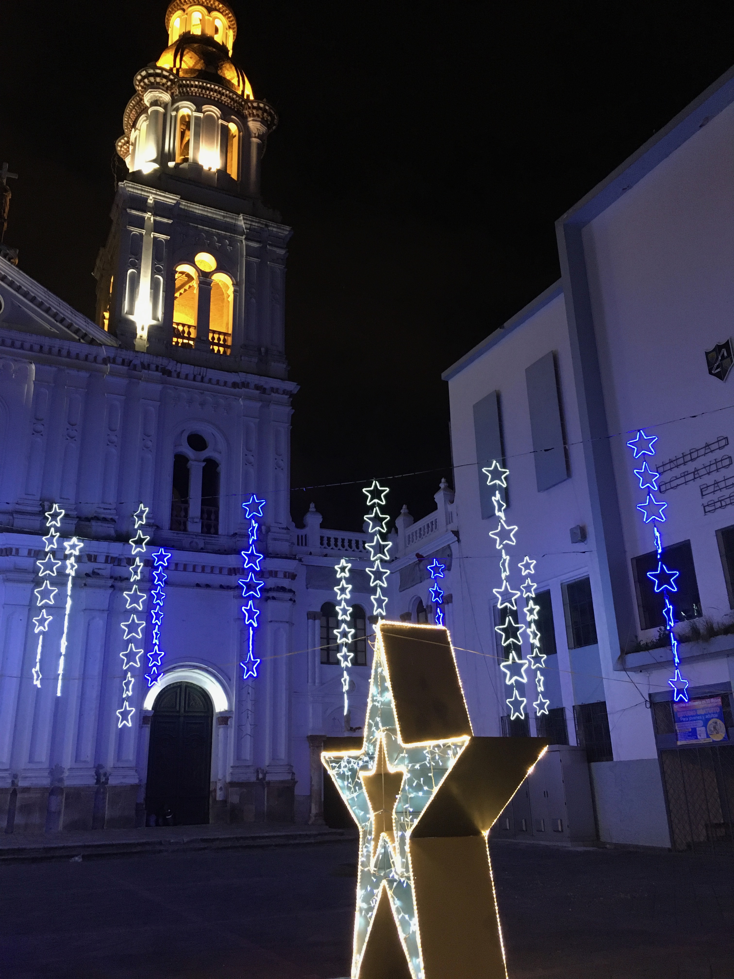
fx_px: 820
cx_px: 367
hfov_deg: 48.2
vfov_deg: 61.7
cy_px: 490
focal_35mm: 29
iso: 200
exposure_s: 1/15
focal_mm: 4.15
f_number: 2.2
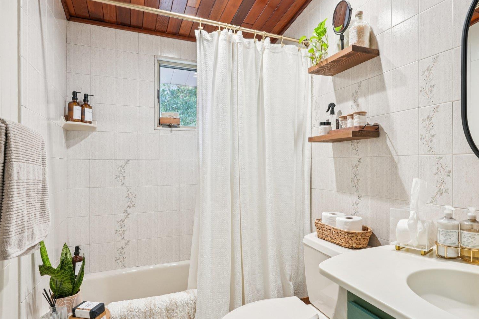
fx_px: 293
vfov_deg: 57.2
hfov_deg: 77.5
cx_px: 292
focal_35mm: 22
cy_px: 165
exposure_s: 1/10
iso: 400
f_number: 8
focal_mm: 16
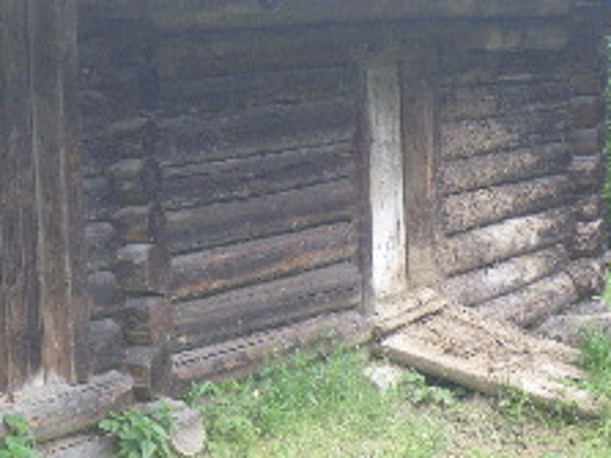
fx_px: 1888
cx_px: 115
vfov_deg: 13.8
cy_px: 263
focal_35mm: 107
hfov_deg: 18.2
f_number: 4.6
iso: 125
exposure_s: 1/80
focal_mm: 11.1
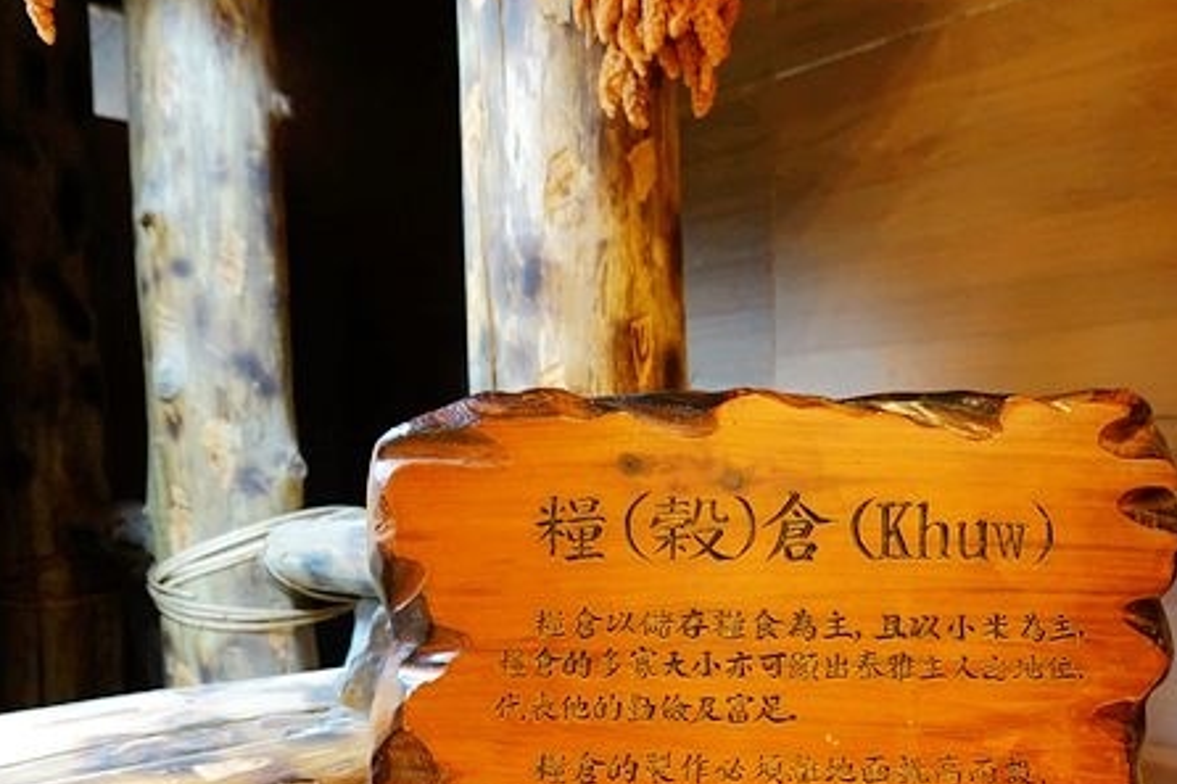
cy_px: 532
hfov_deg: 54.4
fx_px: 1144
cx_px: 620
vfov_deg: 37.4
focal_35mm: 35
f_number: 2.8
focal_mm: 9
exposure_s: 1/15
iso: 800
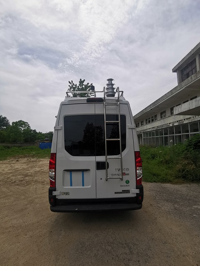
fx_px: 131
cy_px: 133
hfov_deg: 74.8
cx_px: 100
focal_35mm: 17
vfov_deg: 91.0
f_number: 2.2
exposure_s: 1/1475
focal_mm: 2.26
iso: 50
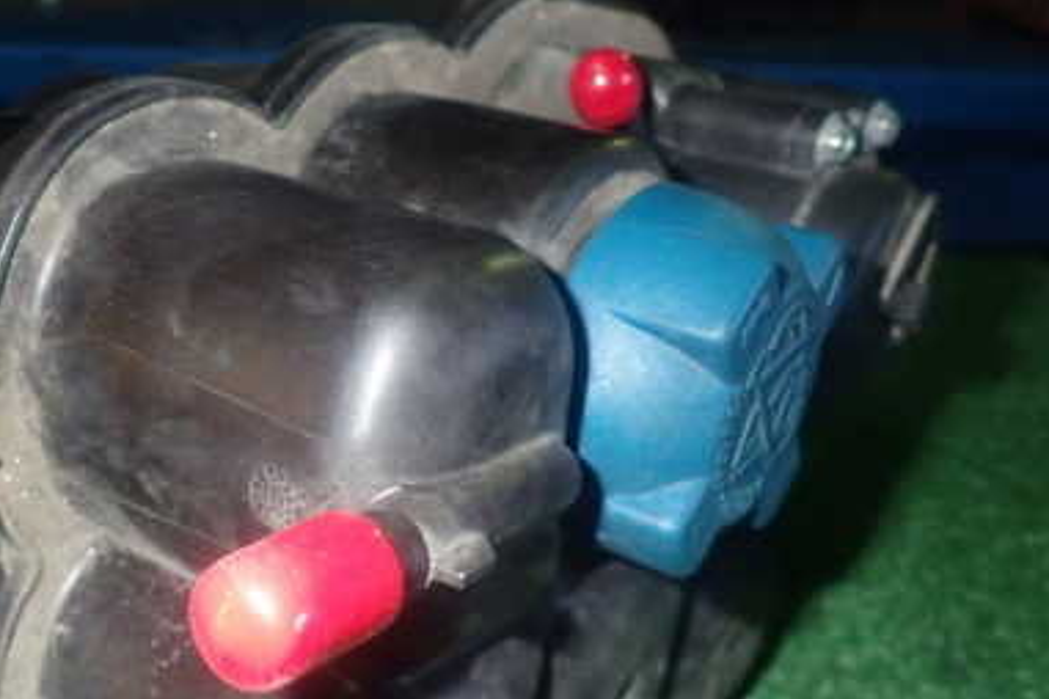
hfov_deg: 46.1
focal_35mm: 41
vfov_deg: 32.4
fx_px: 1195
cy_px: 462
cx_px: 295
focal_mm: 4.5
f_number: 5.6
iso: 400
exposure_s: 1/30
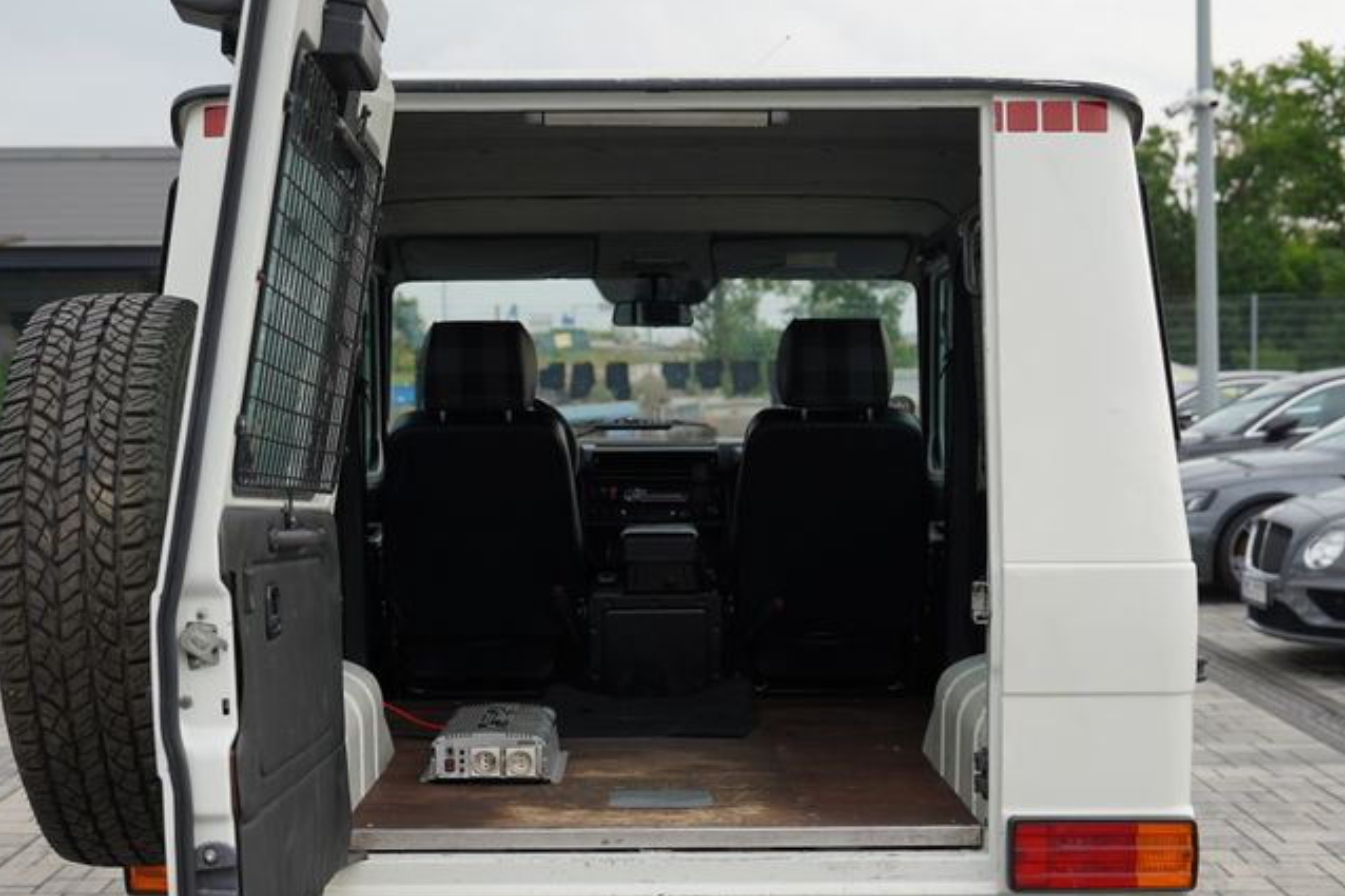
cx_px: 651
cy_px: 612
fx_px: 2278
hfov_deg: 32.9
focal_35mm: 61
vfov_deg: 22.1
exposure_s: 1/125
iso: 100
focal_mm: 38
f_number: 4
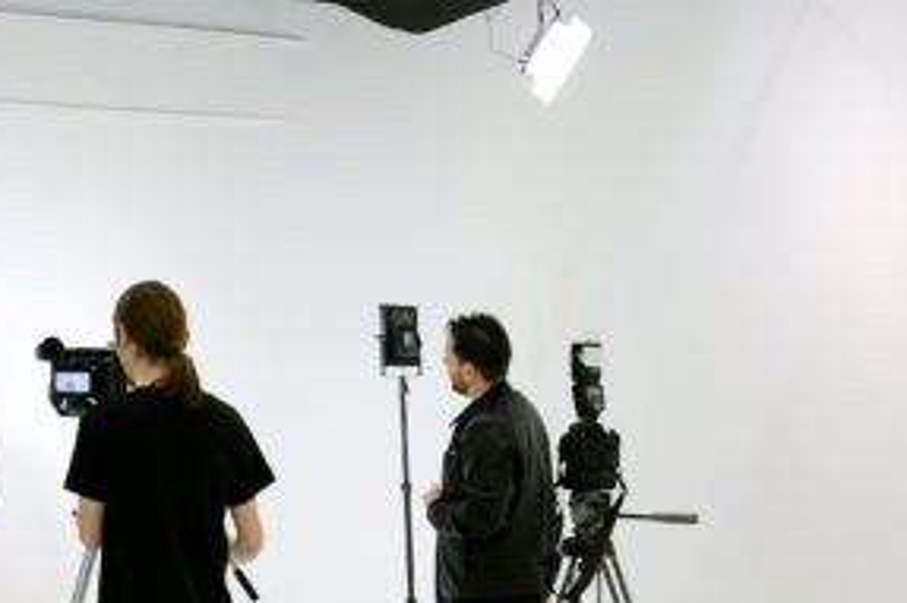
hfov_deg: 26.9
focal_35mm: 75
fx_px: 1888
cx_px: 563
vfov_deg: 17.6
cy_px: 649
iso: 800
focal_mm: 14
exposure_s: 1/75
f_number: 5.6
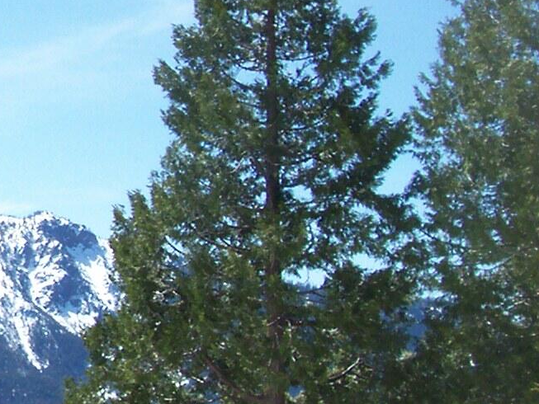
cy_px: 142
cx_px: -354
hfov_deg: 14.8
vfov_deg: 12.3
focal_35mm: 120
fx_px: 1869
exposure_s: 1/366
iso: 80
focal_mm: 5.6
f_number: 5.1
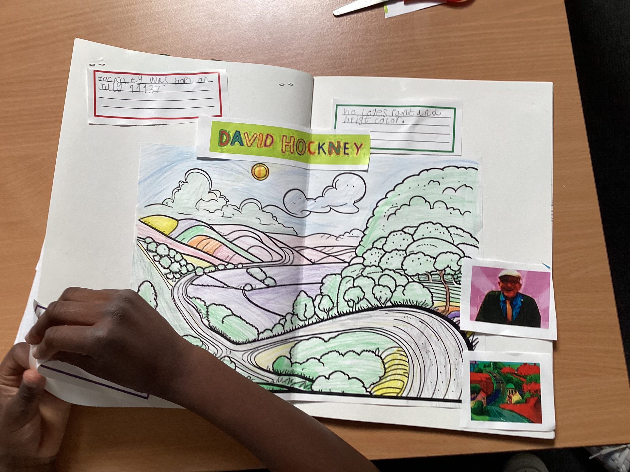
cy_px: 236
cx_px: 315
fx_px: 564
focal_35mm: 31
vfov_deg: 45.4
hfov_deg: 58.4
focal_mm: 3.3
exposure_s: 1/100
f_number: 2.4
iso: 64
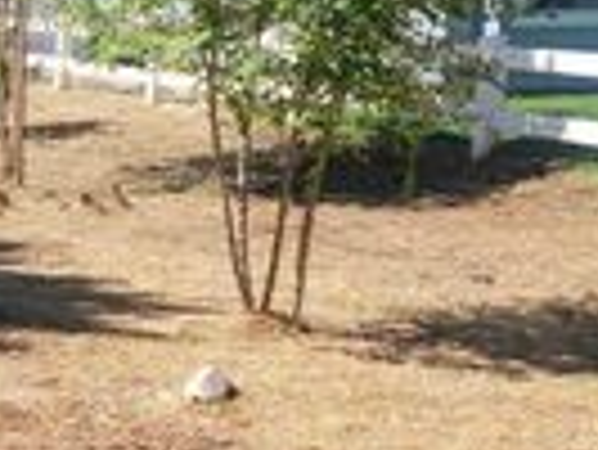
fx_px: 1556
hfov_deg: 17.6
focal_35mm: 90
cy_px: 196
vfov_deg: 16.4
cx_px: -472
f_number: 1.8
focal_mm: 6.7
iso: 16
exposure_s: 1/601
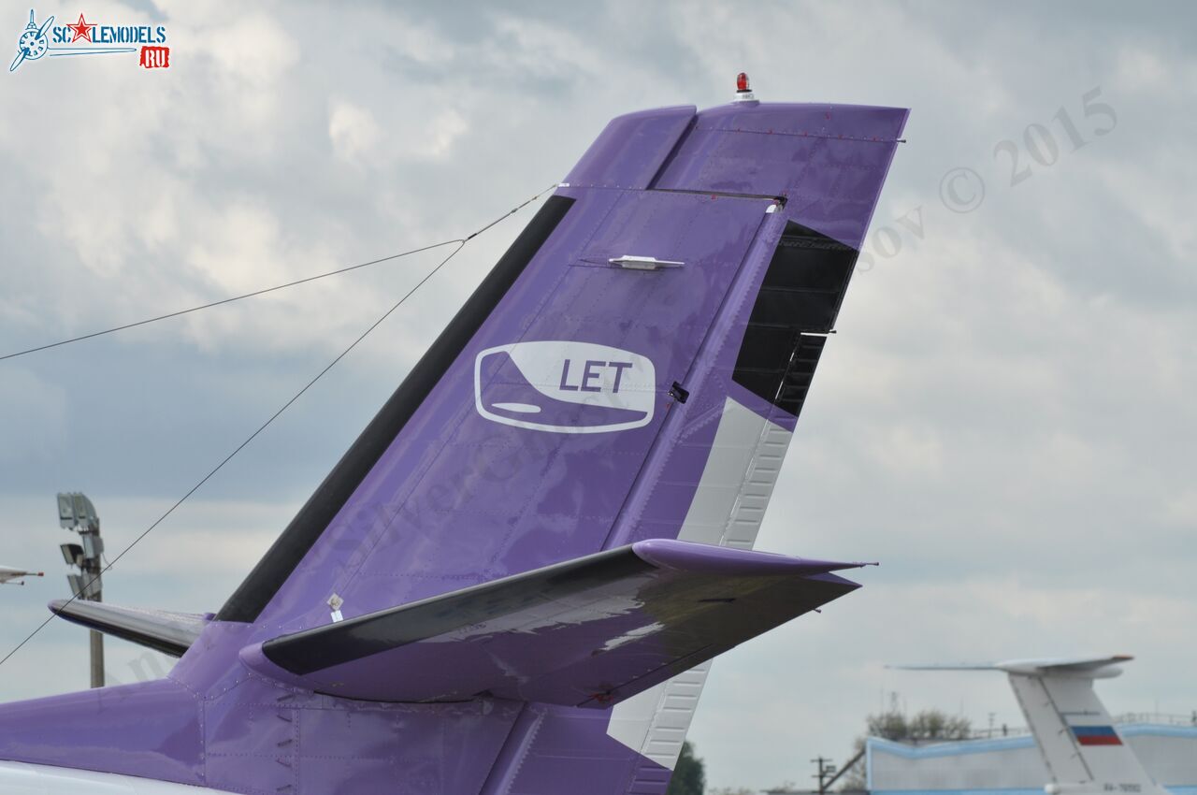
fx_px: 10460
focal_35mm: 315
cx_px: 598
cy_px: 398
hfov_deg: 6.5
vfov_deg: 4.4
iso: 200
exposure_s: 1/320
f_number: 8
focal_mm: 210
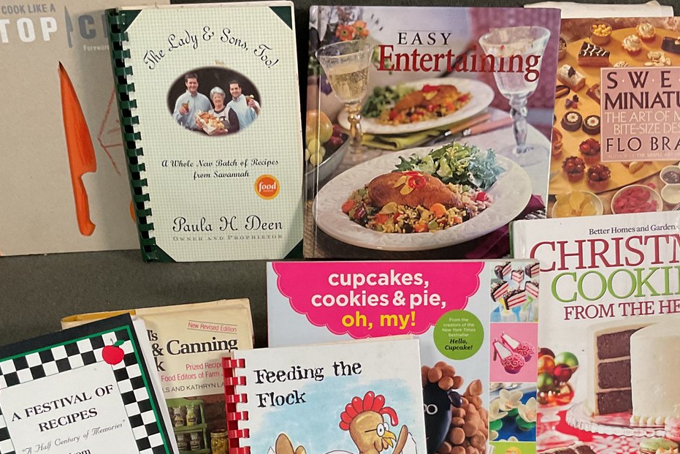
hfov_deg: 40.3
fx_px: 926
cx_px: 373
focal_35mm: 49
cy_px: 393
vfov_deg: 26.8
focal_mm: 3
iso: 125
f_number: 1.8
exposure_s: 1/60
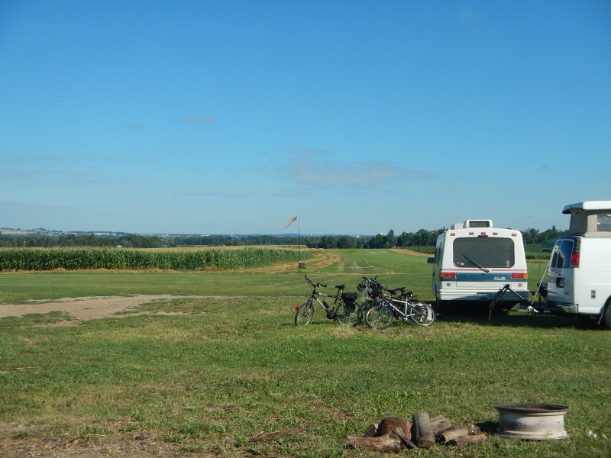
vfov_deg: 28.6
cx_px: 306
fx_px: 900
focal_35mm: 51
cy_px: 229
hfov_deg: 37.5
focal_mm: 9.1
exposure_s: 1/1250
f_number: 4.1
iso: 125
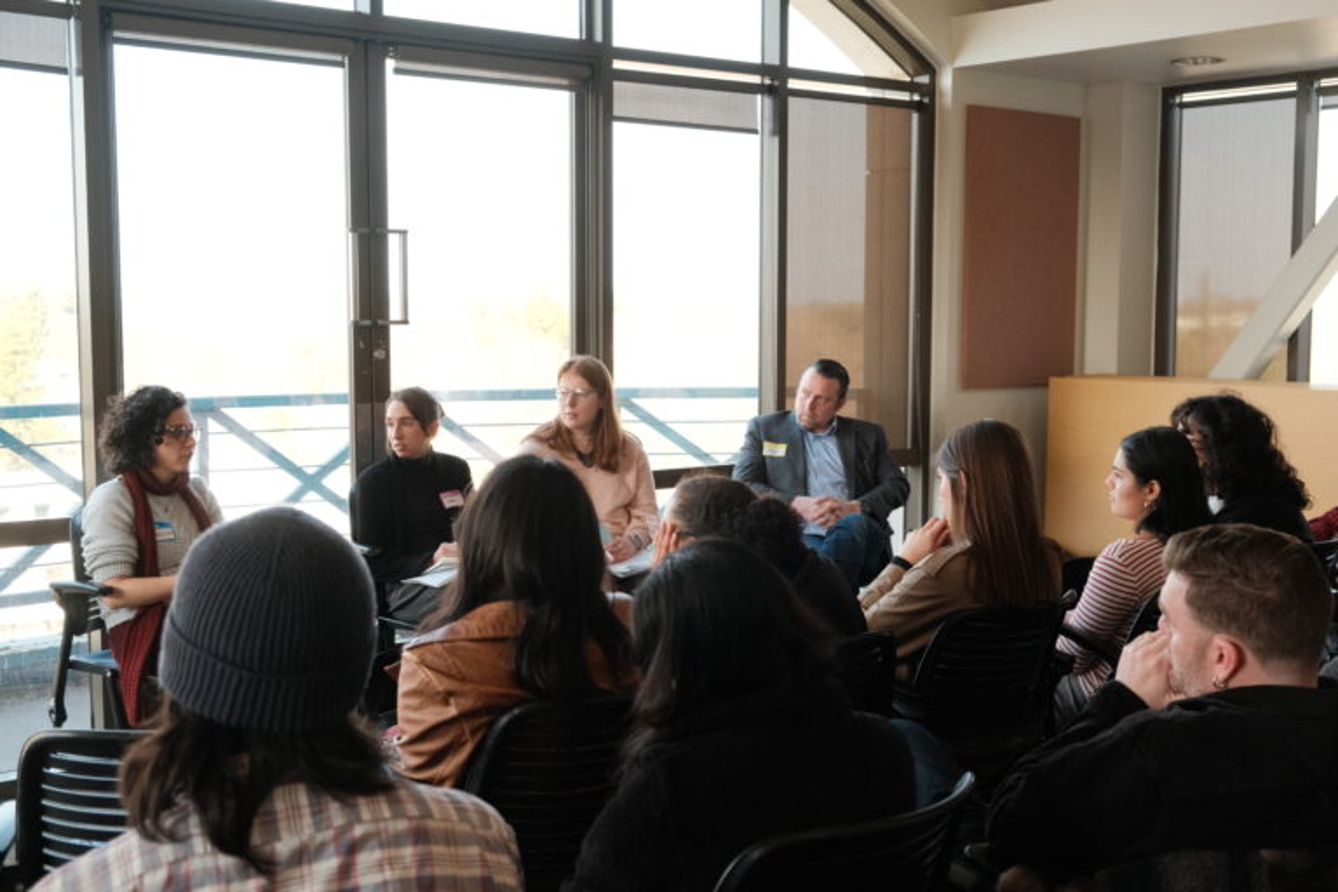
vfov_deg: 31.2
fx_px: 1598
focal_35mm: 43
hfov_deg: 45.4
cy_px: 446
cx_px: 669
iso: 1600
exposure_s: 1/100
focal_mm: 28.9
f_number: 4
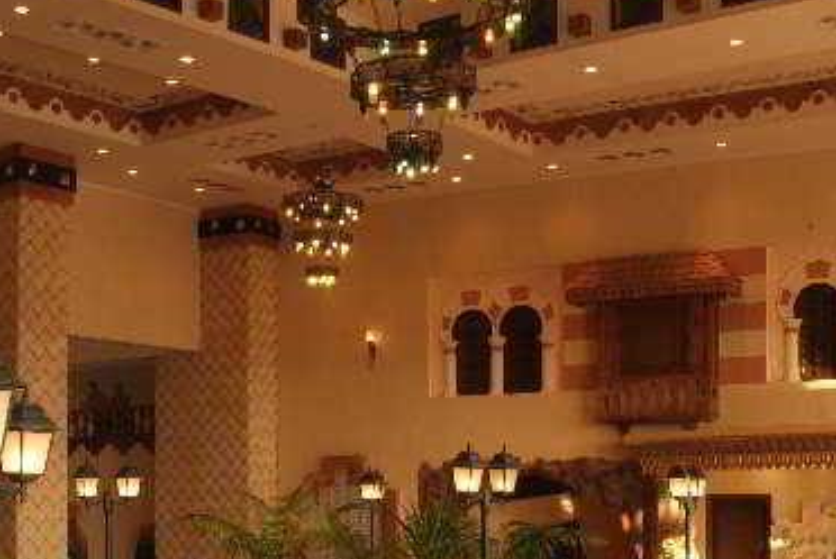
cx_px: 371
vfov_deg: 22.7
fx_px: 1348
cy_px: 531
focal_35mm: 58
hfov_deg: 34.4
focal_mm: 18
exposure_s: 1/2
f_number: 16
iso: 100
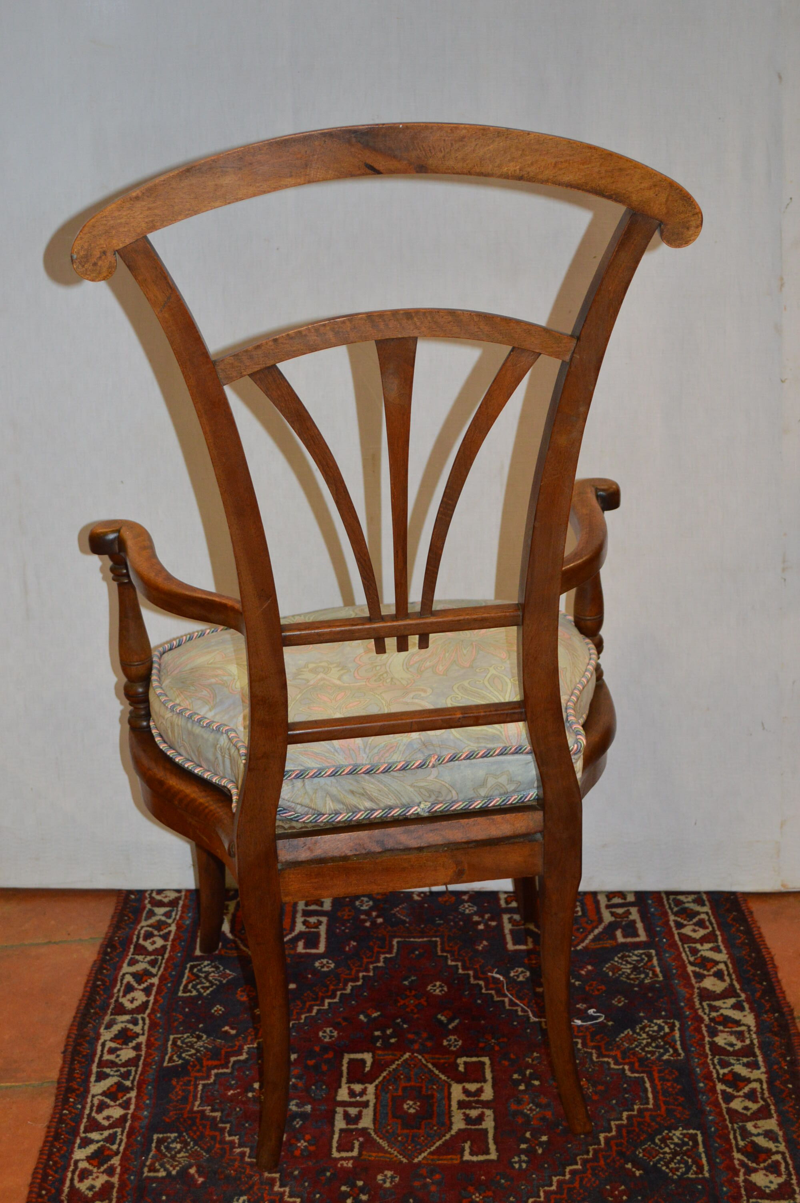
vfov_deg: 38.9
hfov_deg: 26.4
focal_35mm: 51
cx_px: 400
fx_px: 1703
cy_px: 602
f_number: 5
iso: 720
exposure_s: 1/60
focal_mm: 34
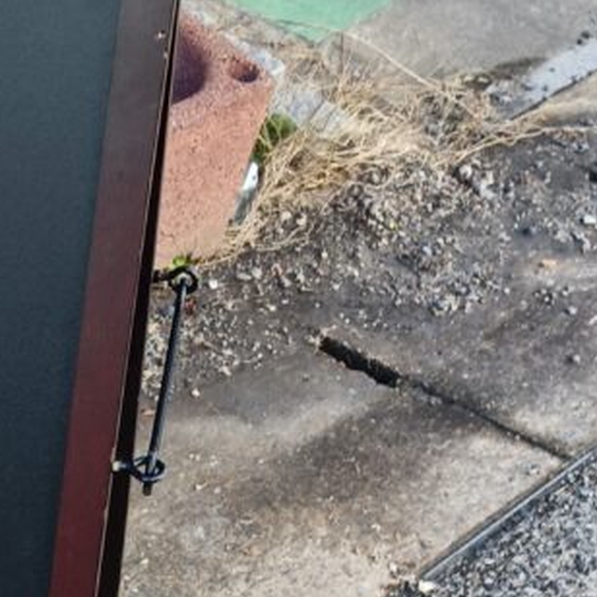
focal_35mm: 94
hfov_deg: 16.6
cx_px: -324
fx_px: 1834
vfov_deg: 18.3
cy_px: 463
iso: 100
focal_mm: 4.7
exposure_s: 1/60
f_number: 1.7
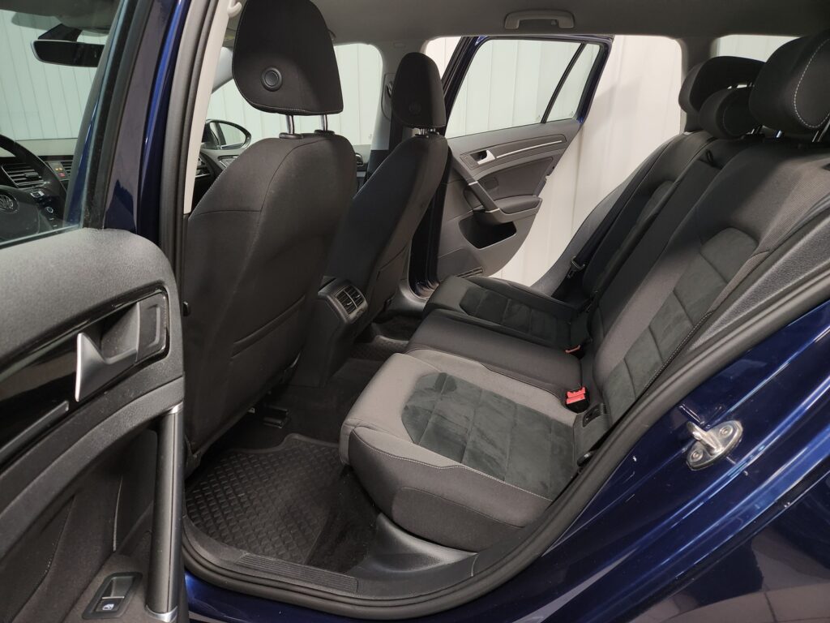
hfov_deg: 73.9
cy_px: 312
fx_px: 551
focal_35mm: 23
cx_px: 415
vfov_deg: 58.9
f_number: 1.8
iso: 320
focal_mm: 5.4
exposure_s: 1/100
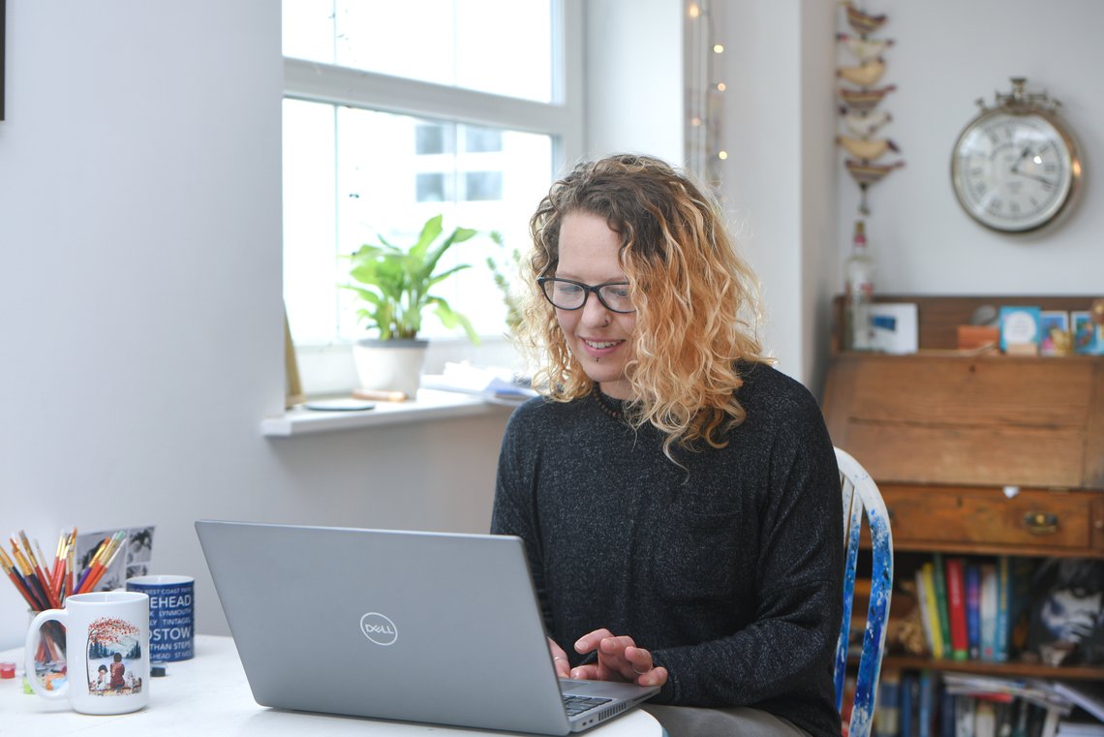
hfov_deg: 28.8
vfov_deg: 19.5
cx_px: 552
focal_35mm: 70
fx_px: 2147
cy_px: 368
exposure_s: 1/160
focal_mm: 70
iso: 320
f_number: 2.8
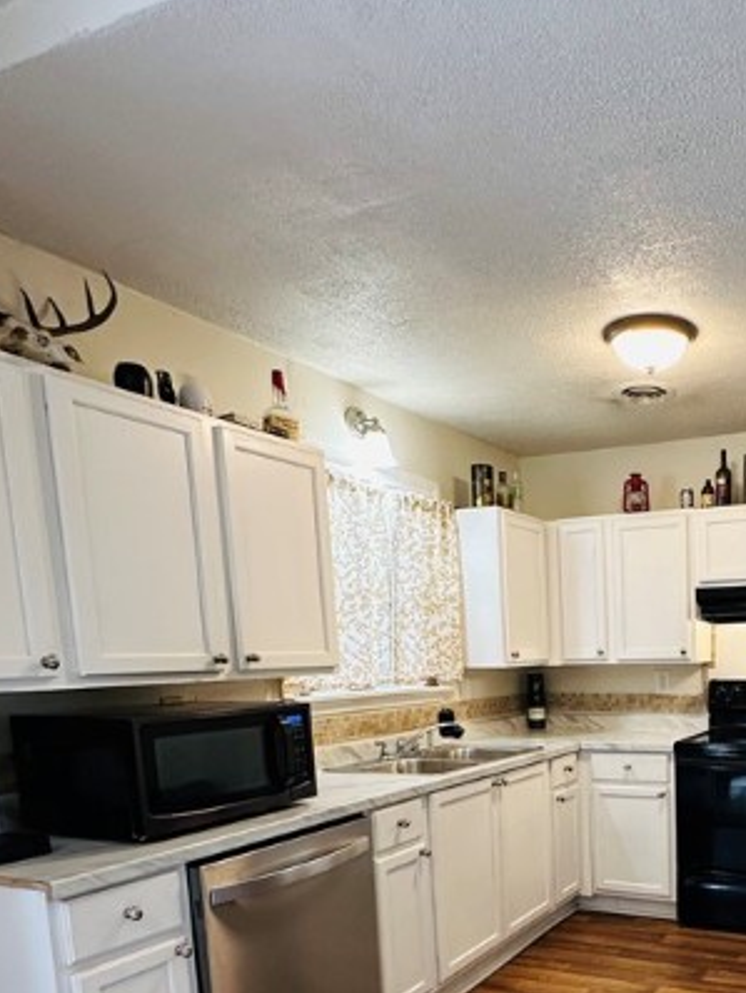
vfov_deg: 61.3
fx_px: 775
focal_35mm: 27
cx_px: 651
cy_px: 756
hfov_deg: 47.0
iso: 160
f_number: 2.2
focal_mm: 2.22
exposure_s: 1/60
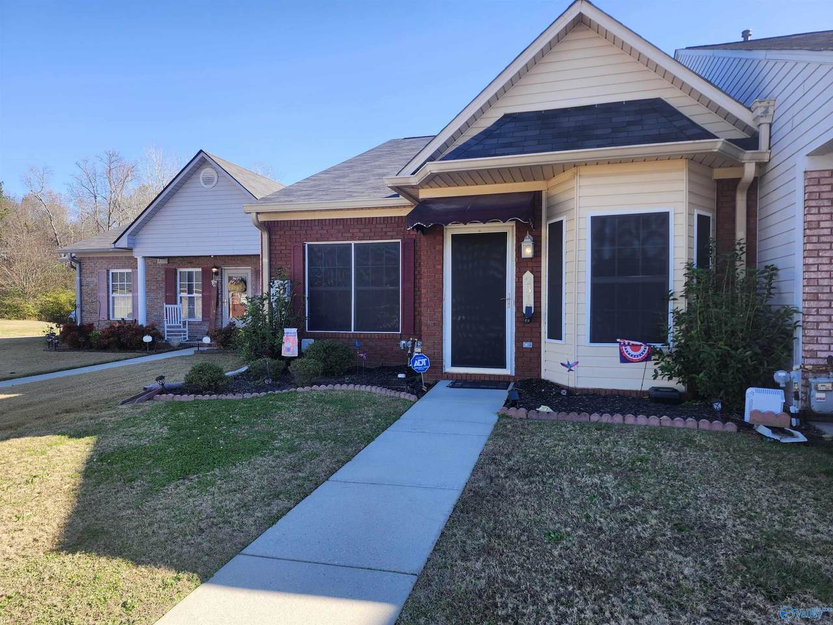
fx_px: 553
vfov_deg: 58.9
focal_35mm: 23
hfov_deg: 73.9
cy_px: 312
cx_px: 416
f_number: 1.8
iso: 25
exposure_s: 1/479
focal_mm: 5.54
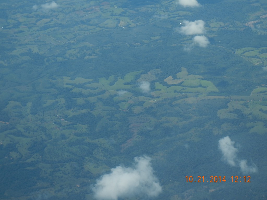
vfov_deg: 12.8
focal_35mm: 116
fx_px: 895
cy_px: 100
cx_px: 134
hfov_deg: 17.0
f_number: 9.2
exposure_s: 1/253
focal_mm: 20.9
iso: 160
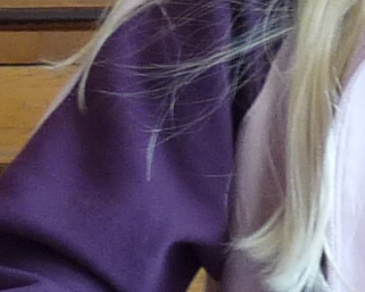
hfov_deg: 7.4
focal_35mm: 255
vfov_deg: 6.1
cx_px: 569
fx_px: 2755
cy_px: -11
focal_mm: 4.8
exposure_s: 1/30
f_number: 2.8
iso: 125
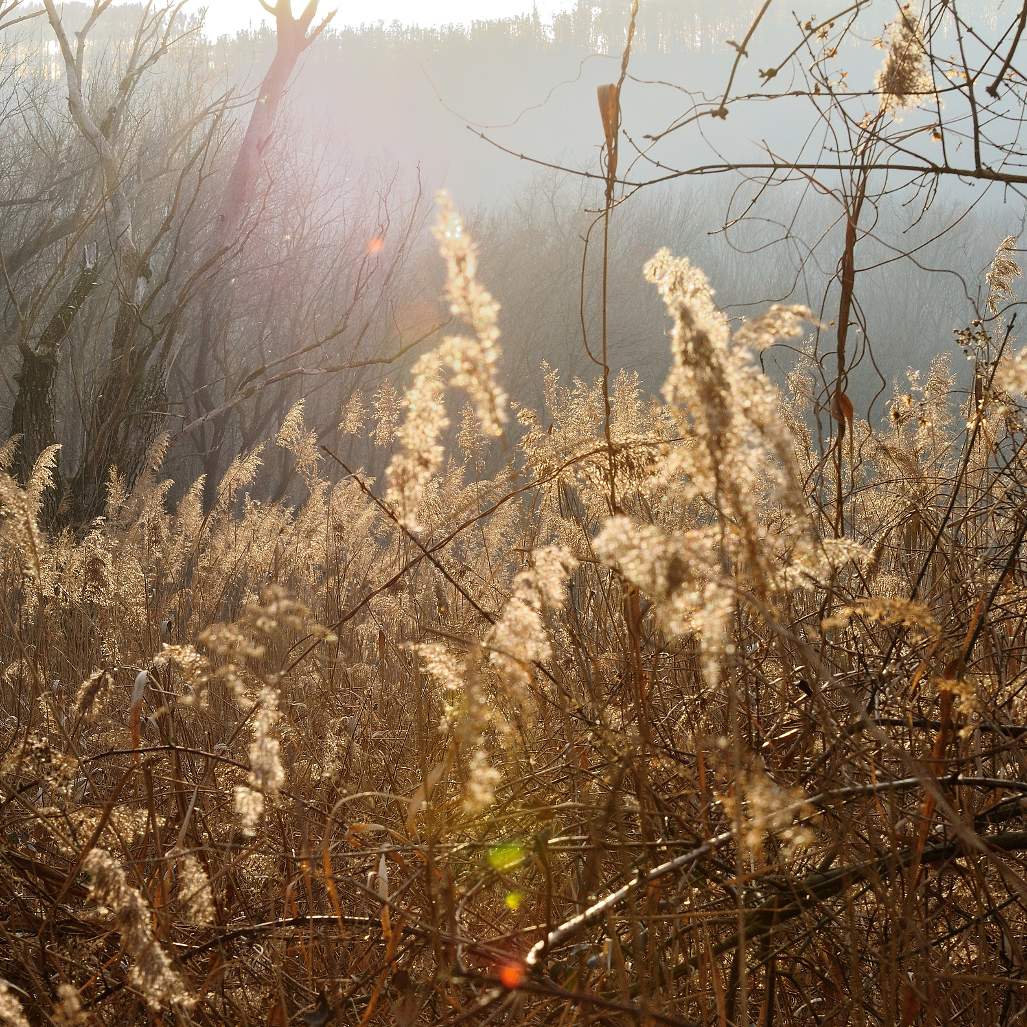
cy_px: 514
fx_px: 4531
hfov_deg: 12.9
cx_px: 456
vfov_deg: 12.9
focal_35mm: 135
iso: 400
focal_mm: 70
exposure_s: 1/80
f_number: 14
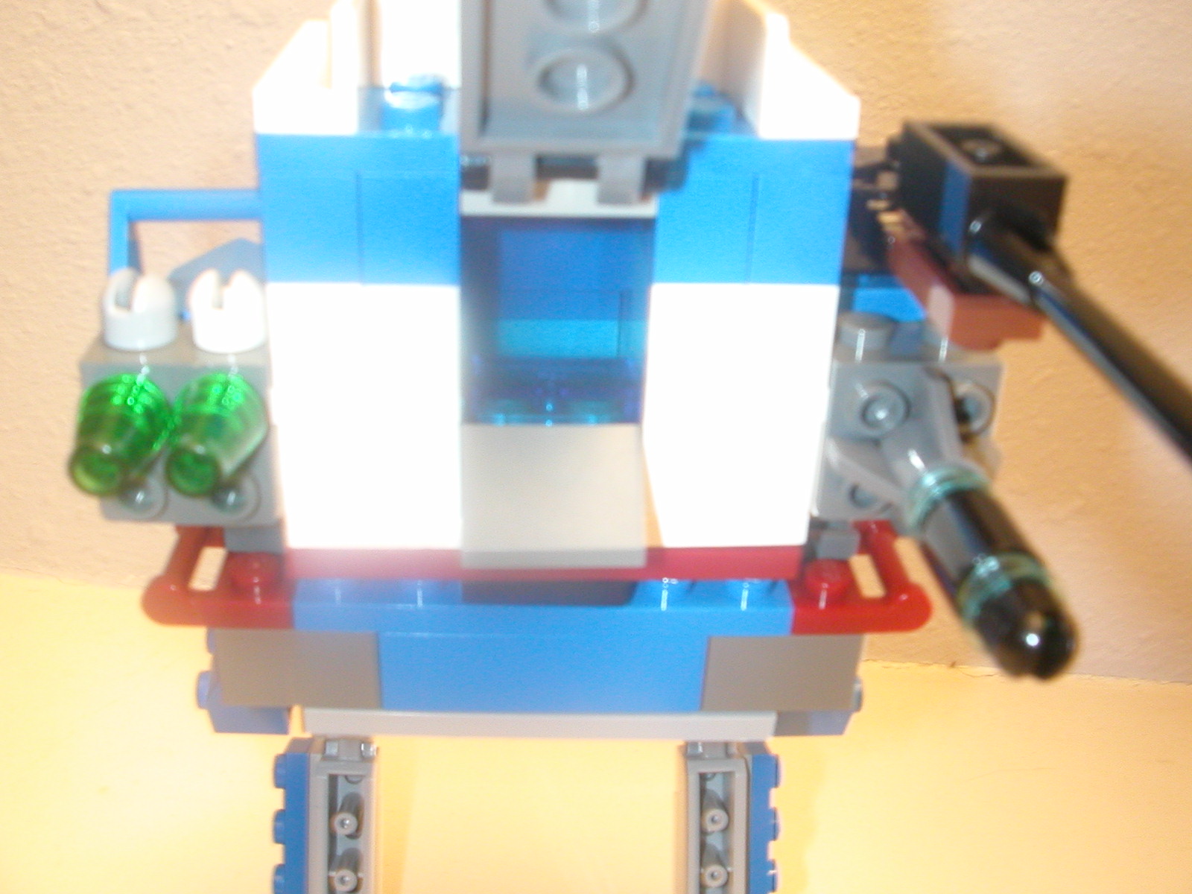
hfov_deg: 50.1
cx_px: 596
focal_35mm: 37
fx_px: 1274
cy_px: 447
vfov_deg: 38.7
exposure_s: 1/3.6
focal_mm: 5.6
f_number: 4.5
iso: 200
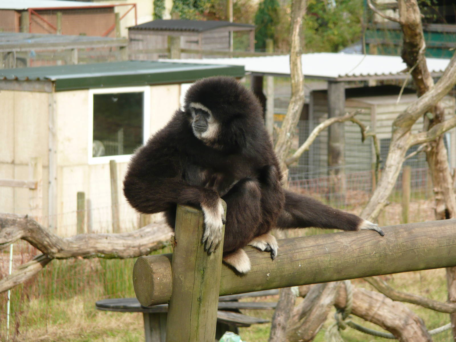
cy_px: 171
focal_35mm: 280
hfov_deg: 7.1
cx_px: 228
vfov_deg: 5.3
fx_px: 3688
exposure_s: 1/125
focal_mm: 46
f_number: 4.9
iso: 100
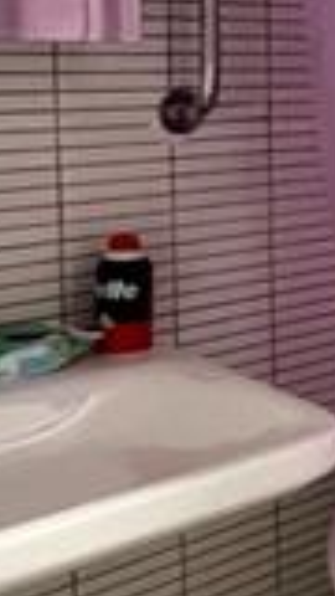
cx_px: 804
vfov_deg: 30.5
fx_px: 1074
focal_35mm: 68
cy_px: 145
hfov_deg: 13.2
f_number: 1.8
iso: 250
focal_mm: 1.57
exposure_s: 1/60
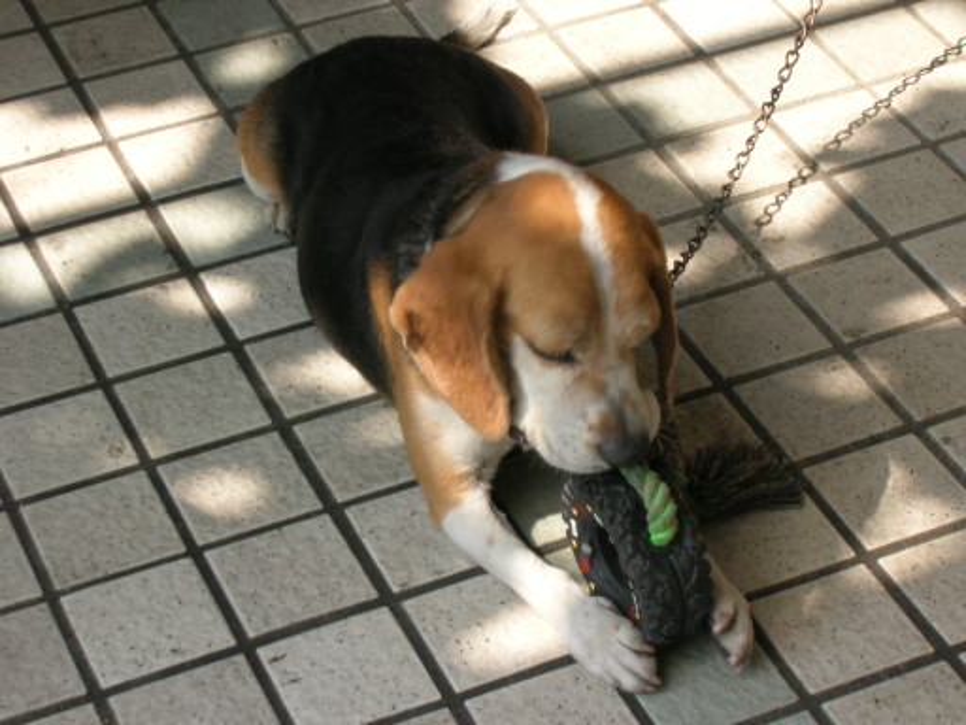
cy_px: 362
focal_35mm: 90
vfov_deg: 16.4
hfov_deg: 21.8
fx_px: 2512
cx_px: 483
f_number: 7.6
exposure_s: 1/39.8
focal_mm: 15
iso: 50
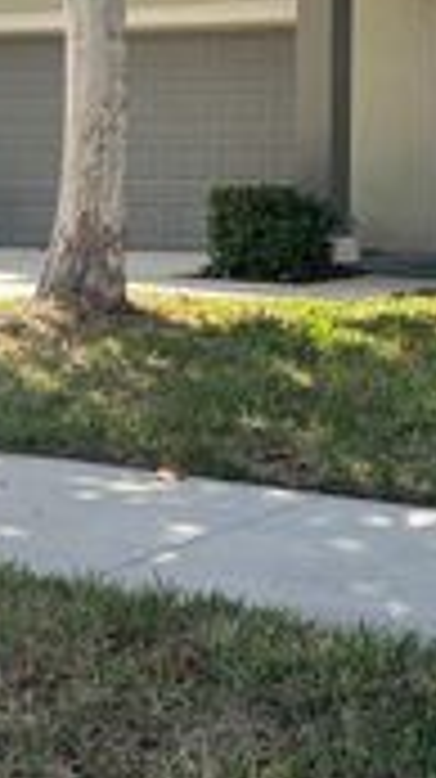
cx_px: 418
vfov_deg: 25.2
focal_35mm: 82
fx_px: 1689
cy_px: 83
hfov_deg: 14.5
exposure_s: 1/1009
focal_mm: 5.1
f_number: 1.6
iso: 50
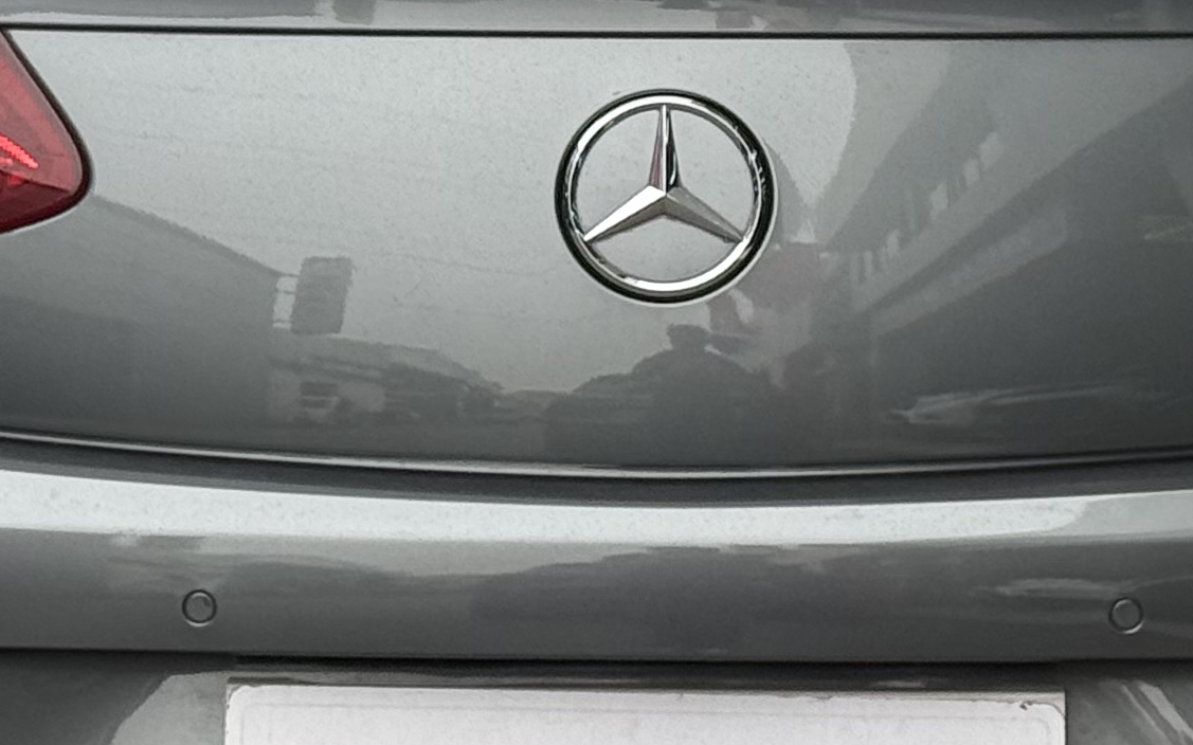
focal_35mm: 182
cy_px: 120
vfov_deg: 7.2
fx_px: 5917
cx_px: 675
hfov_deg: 11.5
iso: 64
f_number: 1.78
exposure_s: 1/392
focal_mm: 6.76
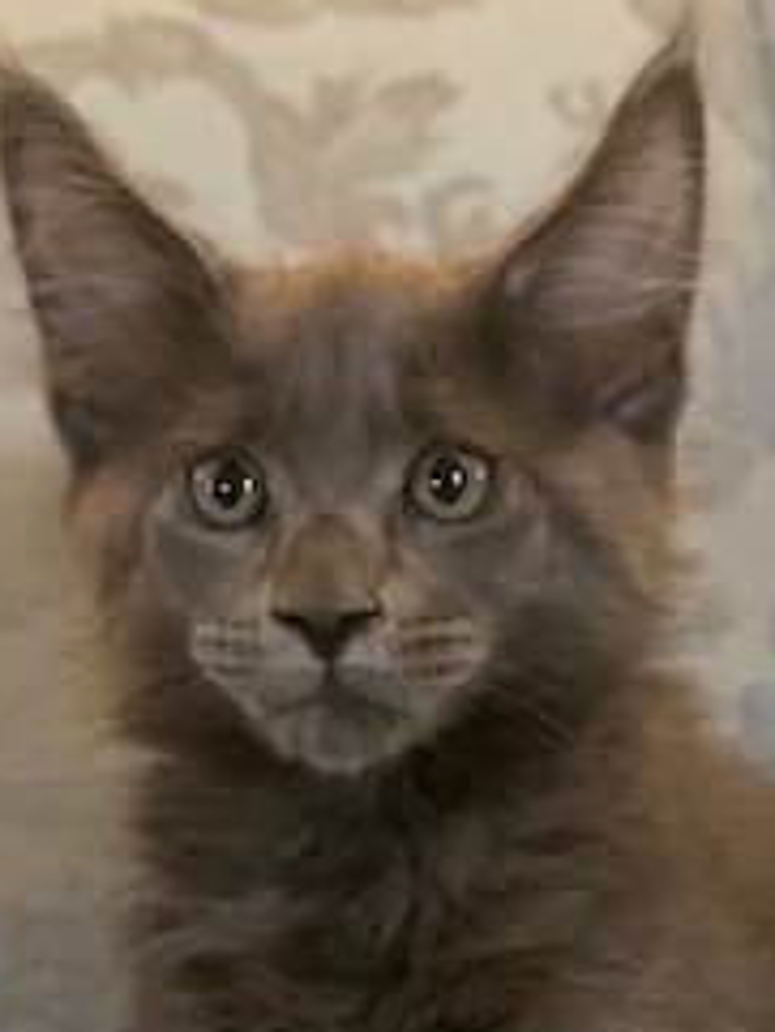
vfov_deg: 14.1
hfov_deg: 10.8
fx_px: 4116
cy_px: 993
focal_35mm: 138
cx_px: 368
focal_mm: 6
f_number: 2
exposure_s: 1/15
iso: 640
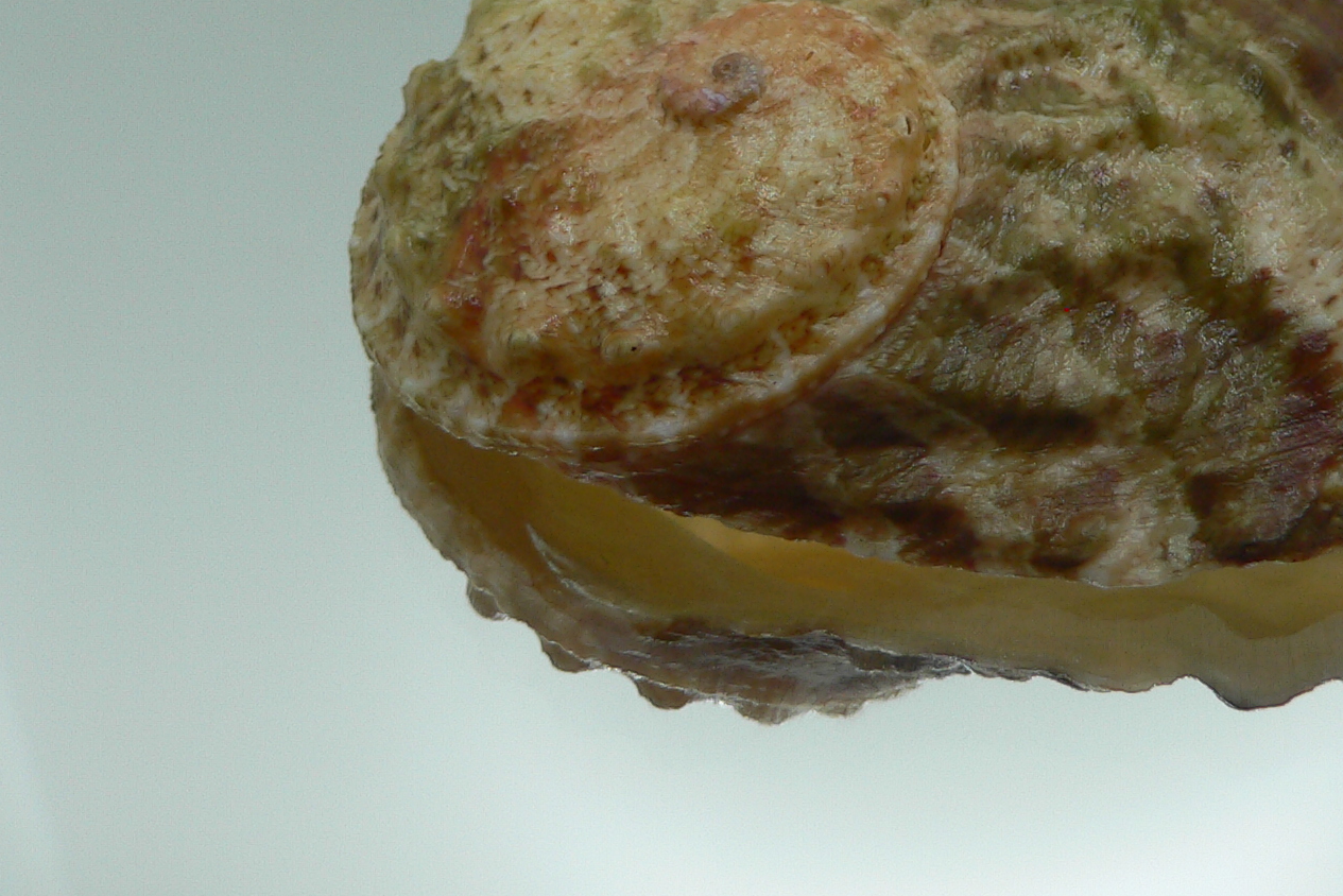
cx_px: 947
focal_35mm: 58
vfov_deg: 23.0
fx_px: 2164
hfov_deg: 34.0
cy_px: 152
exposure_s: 1/100
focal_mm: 4.6
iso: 80
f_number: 2.8
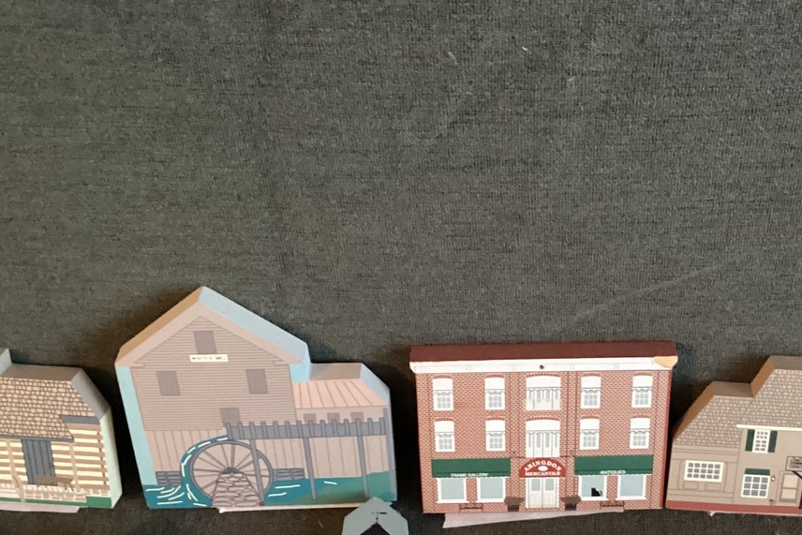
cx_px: 534
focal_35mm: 57
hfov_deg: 34.7
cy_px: 431
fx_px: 1270
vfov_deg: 23.4
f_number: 2.4
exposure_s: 1/25
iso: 500
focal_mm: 3.3
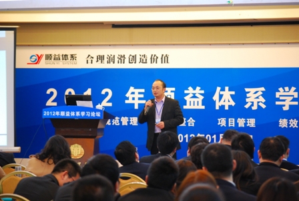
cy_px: 100
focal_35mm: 135
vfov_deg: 10.2
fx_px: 1123
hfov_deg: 15.2
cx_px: 150
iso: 800
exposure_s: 1/15
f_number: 4.5
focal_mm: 90
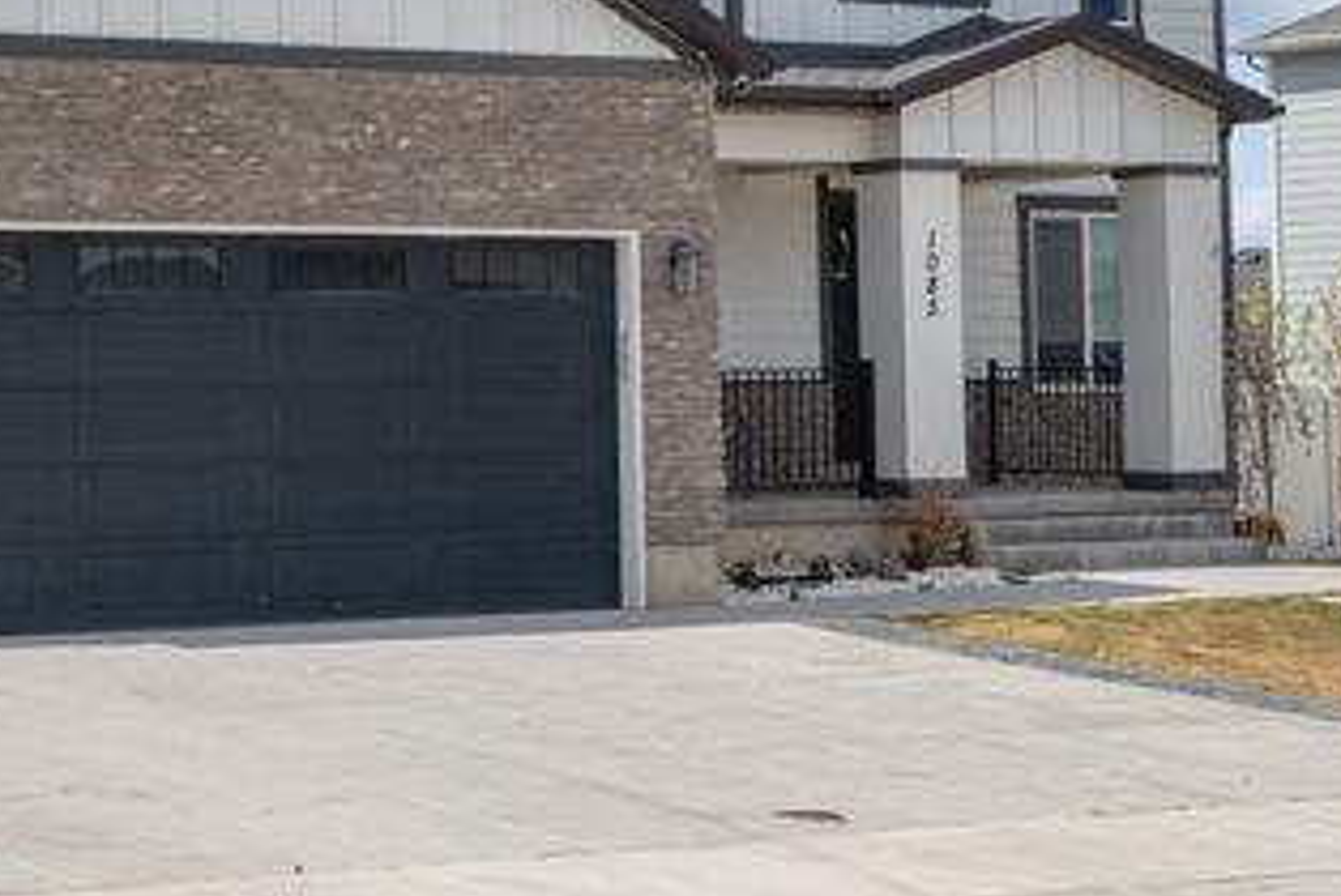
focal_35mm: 90
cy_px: 243
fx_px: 3342
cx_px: 34
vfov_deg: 15.2
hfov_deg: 21.9
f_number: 8
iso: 800
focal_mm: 27.5
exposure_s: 1/125
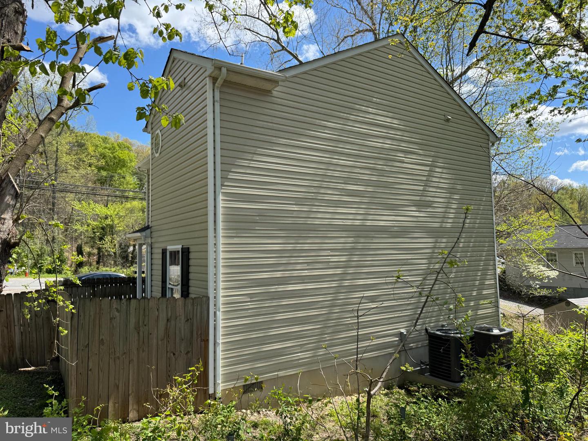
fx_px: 408
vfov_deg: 56.8
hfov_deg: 71.6
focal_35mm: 24
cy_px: 220
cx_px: 294
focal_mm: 6.76
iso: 80
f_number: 1.78
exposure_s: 1/2415
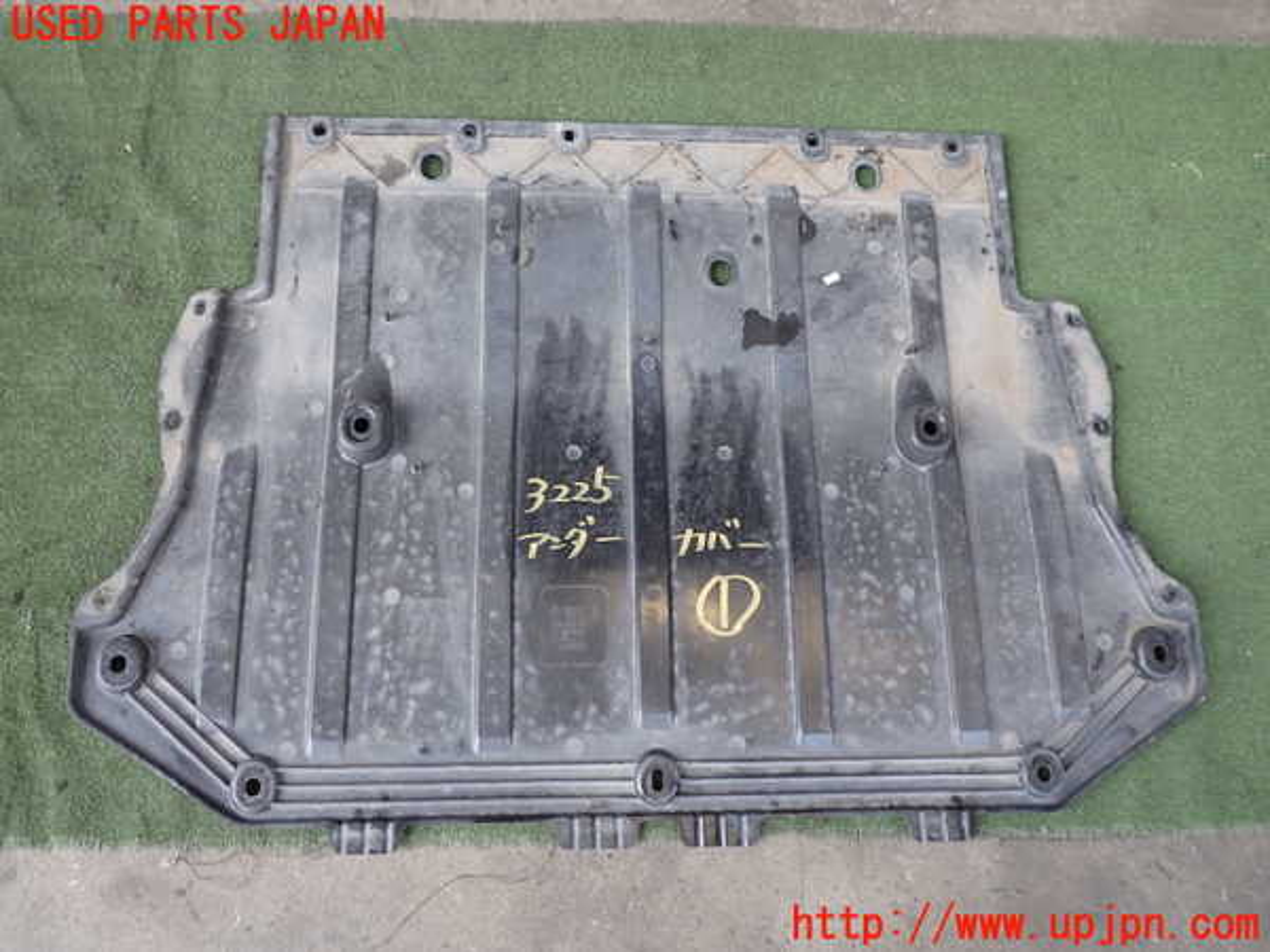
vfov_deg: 46.8
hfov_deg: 60.0
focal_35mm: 30
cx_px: 635
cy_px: 476
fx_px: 1101
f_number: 2.3
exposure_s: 1/125
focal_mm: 5.4
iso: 200
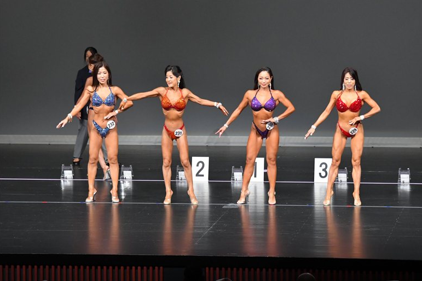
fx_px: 2379
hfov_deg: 10.1
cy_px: 140
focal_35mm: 203
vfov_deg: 6.8
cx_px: 210
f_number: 5.6
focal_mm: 135
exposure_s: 1/400
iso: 5000
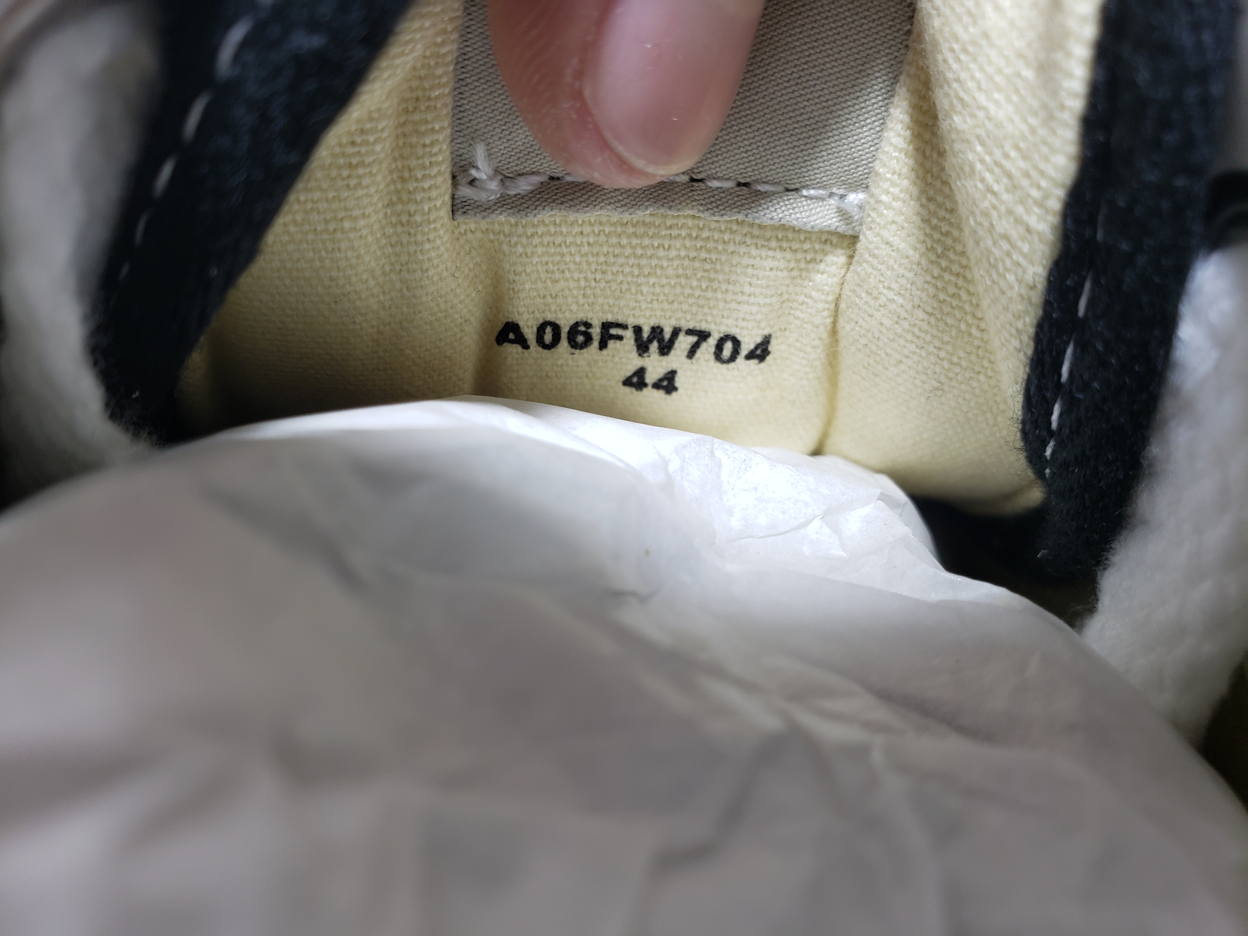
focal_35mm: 26
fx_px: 937
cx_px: 624
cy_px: 468
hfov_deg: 67.3
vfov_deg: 53.1
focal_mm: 4.3
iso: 80
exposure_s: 1/100
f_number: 2.4
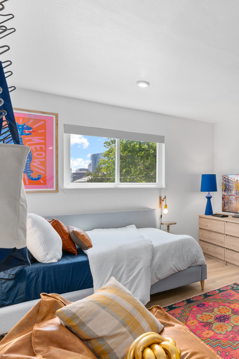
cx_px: 215
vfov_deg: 71.5
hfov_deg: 46.3
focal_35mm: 25
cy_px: 186
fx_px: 249
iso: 200
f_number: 9
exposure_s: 1/3
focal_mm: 16
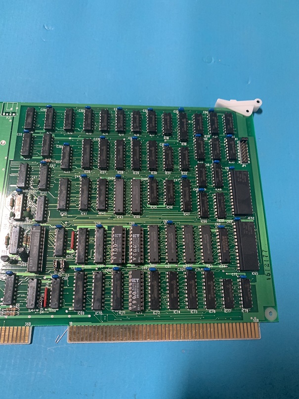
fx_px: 300
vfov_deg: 67.3
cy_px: 200
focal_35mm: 26
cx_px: 150
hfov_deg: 53.1
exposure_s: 1/60
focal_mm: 4.25
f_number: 1.8
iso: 250
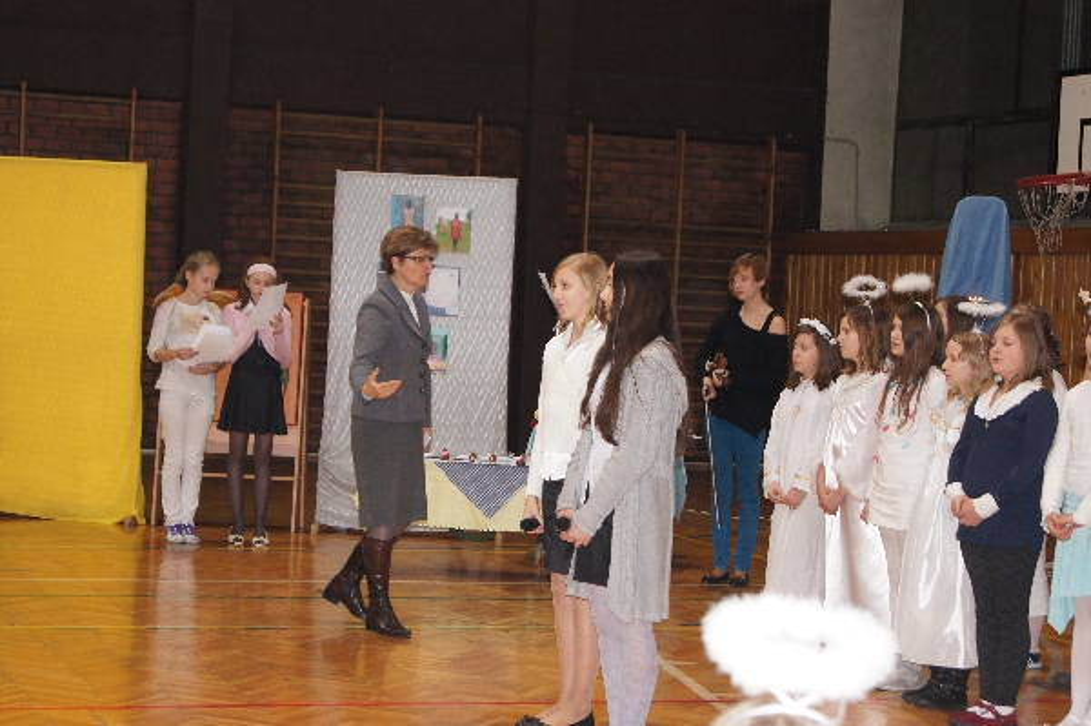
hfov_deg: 24.6
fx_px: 2498
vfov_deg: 16.5
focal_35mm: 82
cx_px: 546
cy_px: 363
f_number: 5.6
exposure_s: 1/100
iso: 1250
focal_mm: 55
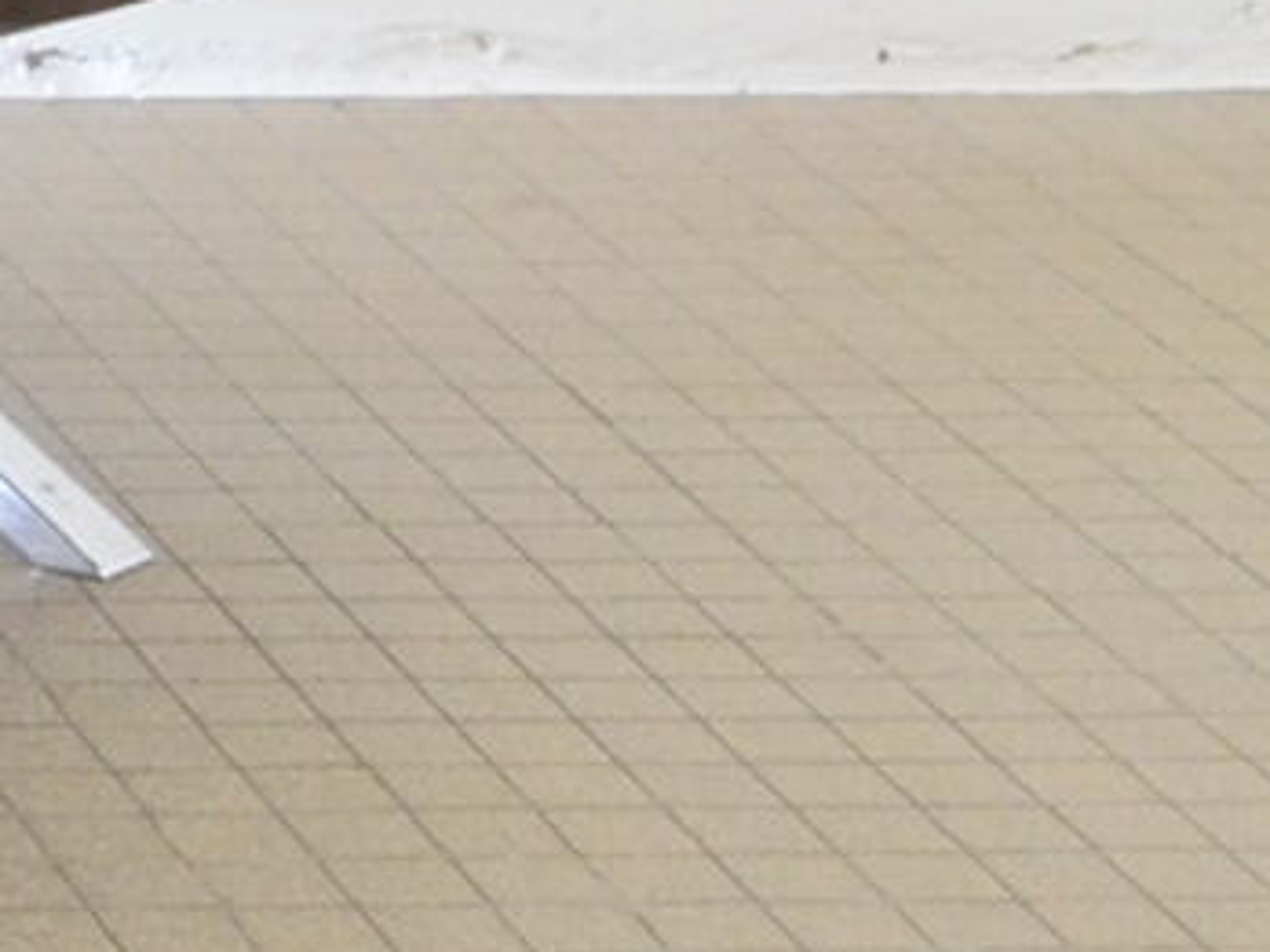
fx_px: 8218
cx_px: -1839
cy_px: -605
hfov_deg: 8.1
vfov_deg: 6.5
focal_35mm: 224
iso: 1250
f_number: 3.8
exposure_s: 1/30
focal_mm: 22
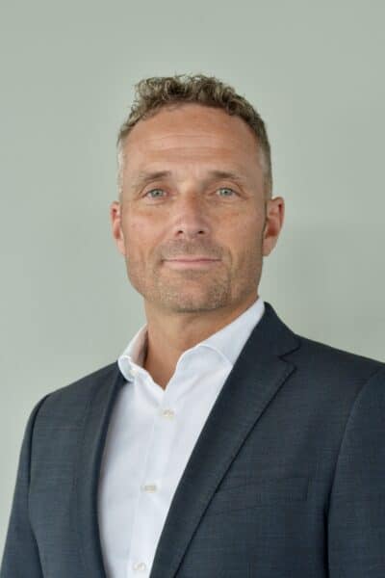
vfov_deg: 27.0
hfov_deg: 18.2
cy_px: 289
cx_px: 192
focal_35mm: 75
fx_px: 1203
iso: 400
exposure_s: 1/60
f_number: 5.6
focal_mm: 50
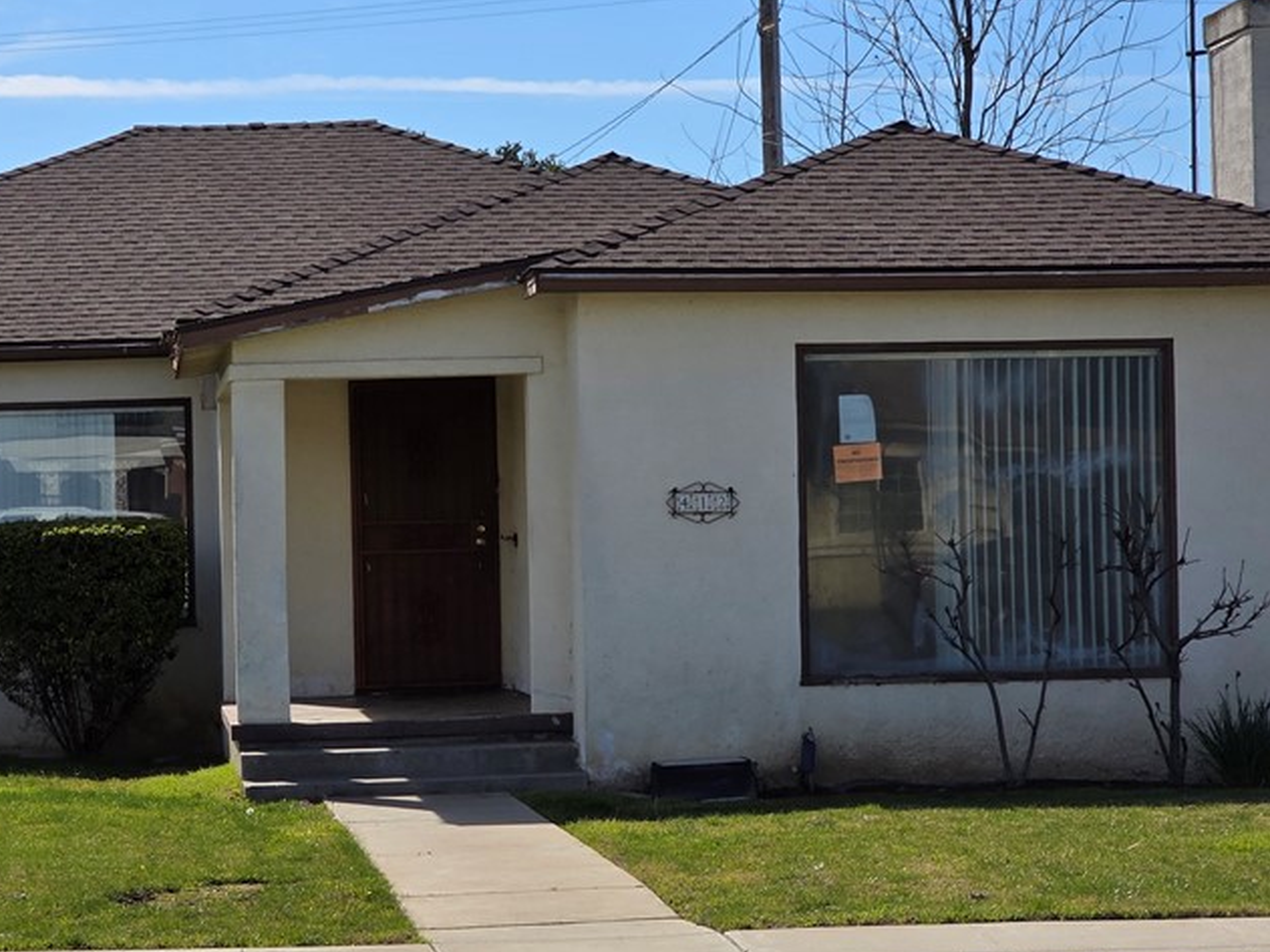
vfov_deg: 13.2
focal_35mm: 112
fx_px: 4108
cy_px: 525
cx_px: 421
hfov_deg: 17.5
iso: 50
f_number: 2.4
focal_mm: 7.9
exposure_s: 1/2359
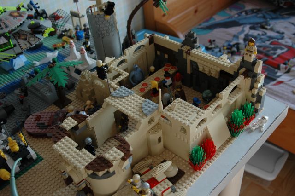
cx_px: 148
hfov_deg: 46.4
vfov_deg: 31.9
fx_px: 344
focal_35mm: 42
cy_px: 98
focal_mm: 28
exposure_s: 1/100
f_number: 5
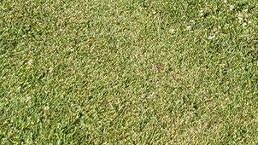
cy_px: -370
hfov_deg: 12.1
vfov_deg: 6.2
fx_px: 1163
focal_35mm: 170
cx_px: 388
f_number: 1.8
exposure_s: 1/512
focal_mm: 6.4
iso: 12
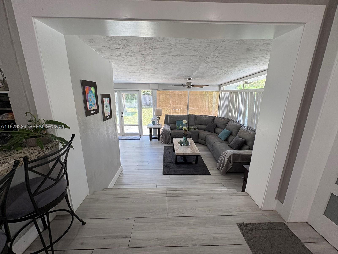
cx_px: 169
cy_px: 127
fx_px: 137
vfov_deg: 85.7
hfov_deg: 102.1
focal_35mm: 14
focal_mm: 2.22
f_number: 2.2
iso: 50
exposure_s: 1/99
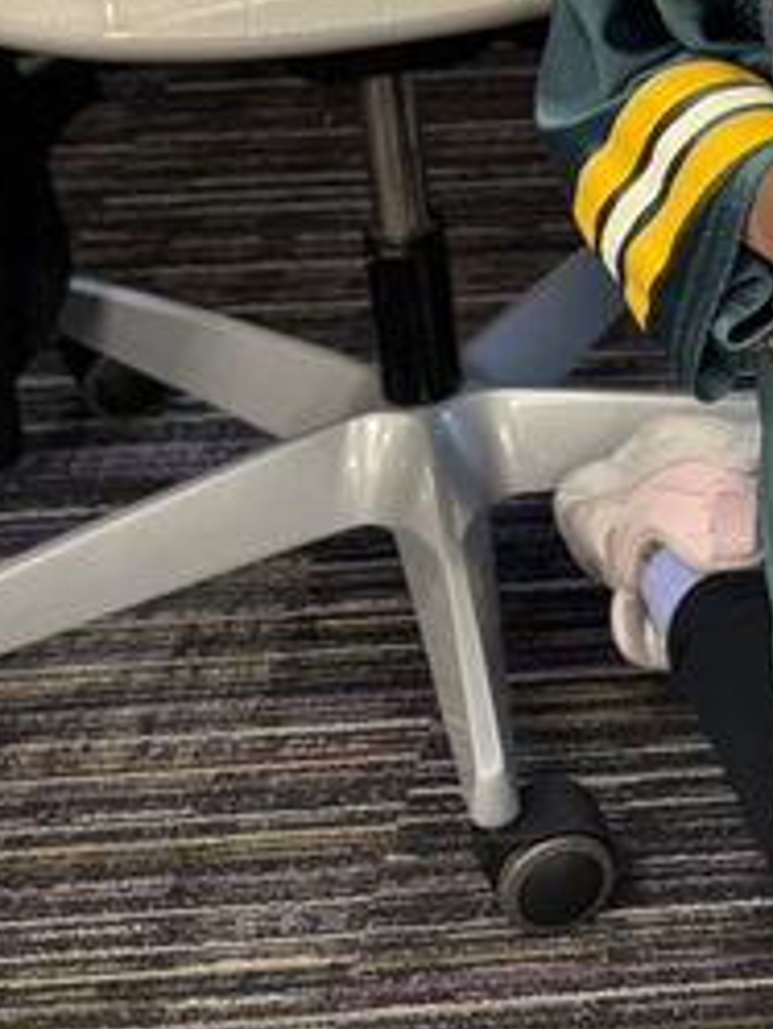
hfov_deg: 12.2
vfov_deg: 17.3
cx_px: 1558
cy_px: -293
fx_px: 3183
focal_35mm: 107
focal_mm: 5.96
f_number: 1.6
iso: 250
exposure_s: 1/60
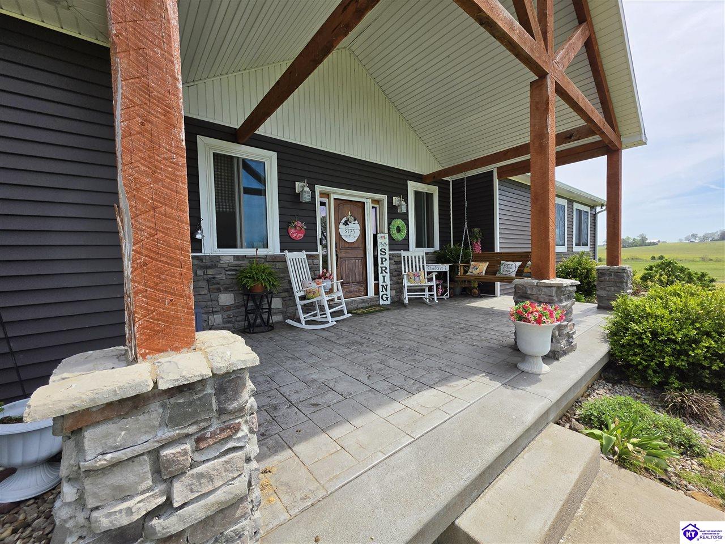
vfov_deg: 89.9
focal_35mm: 13
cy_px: 272
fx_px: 272
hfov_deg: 106.2
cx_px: 362
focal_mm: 2.2
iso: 32
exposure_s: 1/1941
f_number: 1.9
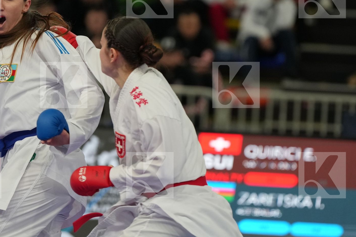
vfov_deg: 4.0
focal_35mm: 347
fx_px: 3431
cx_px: 150
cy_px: 85
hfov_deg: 5.9
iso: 1600
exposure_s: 1/1000
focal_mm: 180
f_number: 2.8
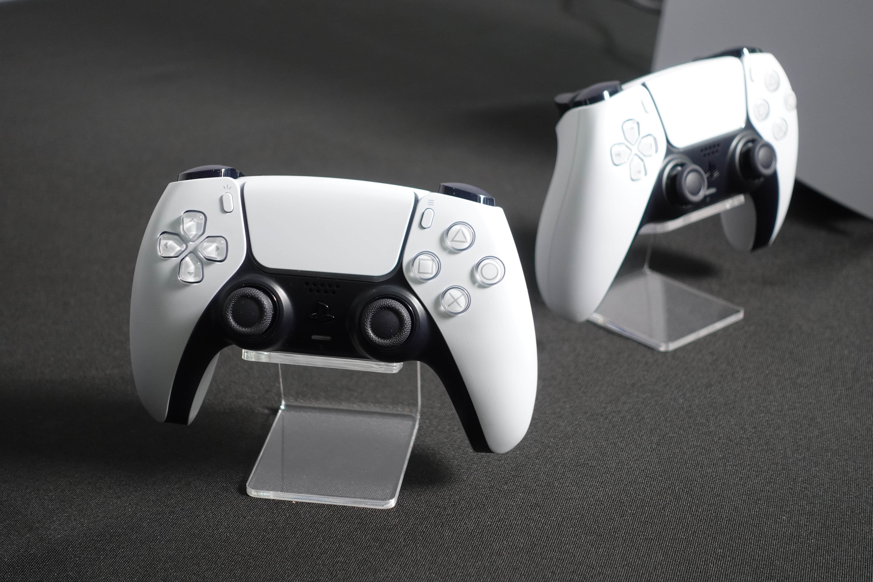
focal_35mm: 64
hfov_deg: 31.4
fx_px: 1552
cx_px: 436
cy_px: 291
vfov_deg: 21.2
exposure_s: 1/80
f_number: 2.8
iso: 640
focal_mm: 23.64
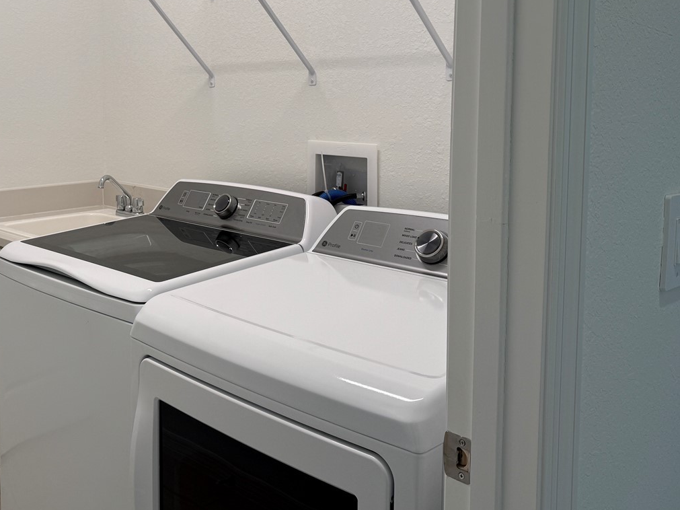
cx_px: 219
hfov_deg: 48.0
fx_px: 746
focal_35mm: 38
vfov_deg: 37.2
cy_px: 157
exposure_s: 1/123
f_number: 1.78
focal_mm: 6.76
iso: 50
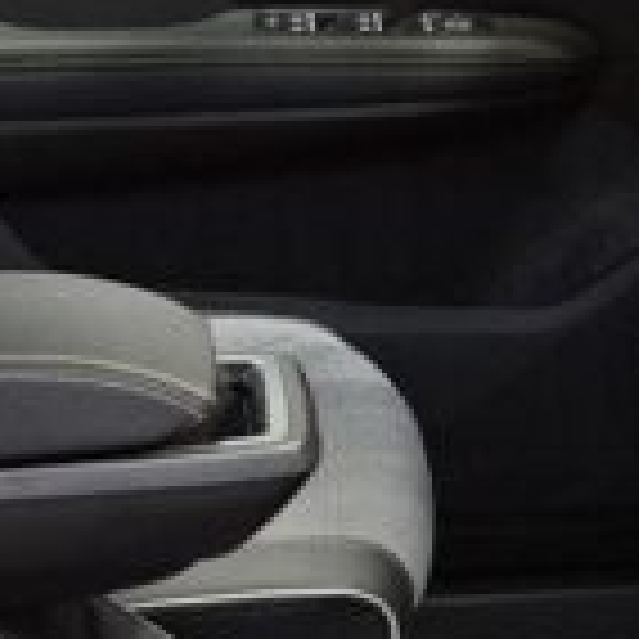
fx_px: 3070
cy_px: 374
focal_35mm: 147
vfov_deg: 11.9
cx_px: 418
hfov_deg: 11.9
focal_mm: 5.4
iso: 400
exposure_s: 1/100
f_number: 1.8
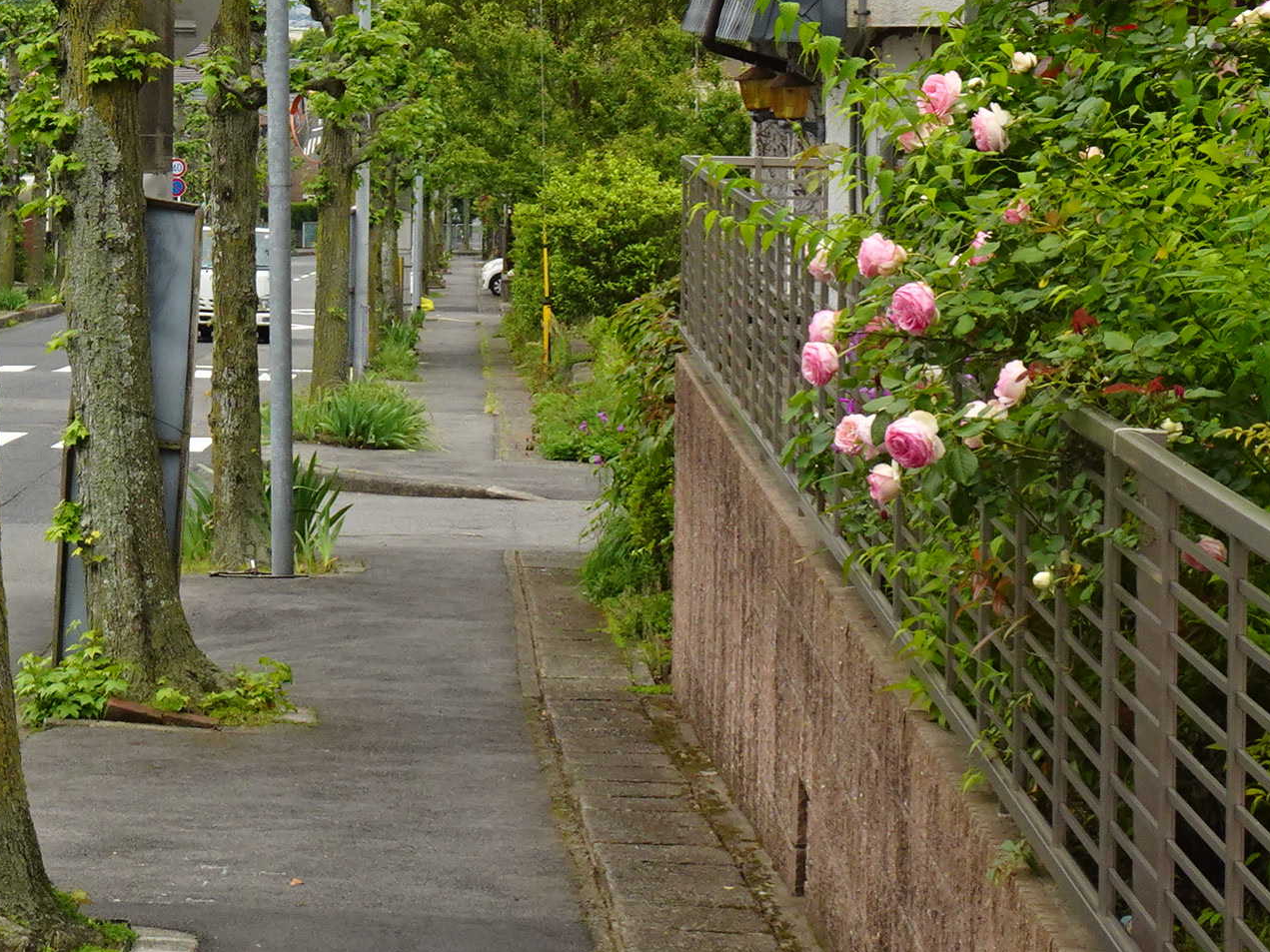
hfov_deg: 12.8
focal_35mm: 153
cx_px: 147
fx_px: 5613
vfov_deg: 9.7
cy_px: 192
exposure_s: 1/80
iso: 160
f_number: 5
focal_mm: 11.92
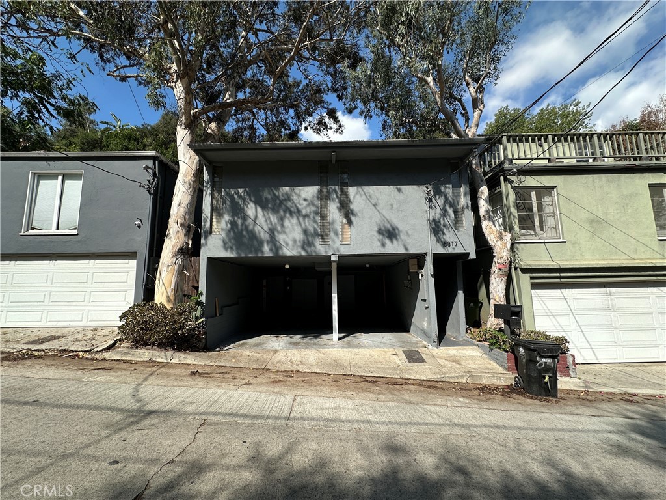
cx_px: 333
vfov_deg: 85.7
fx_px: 269
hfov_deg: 102.1
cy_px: 250
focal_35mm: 14
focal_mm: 2.22
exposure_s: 1/1182
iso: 50
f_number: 2.2
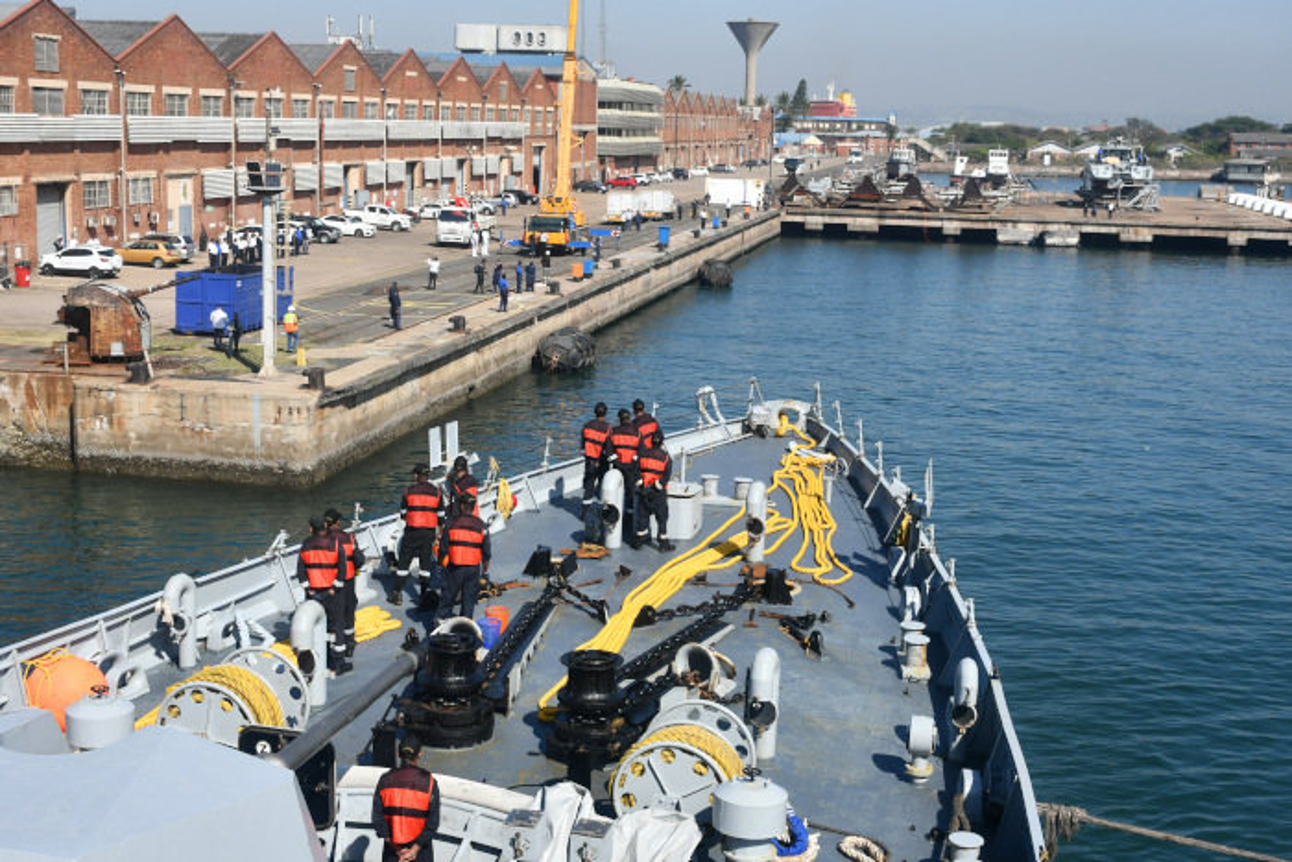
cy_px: 431
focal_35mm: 48
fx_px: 1723
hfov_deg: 41.1
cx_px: 646
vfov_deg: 28.1
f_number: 8
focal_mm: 32
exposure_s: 1/250
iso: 100
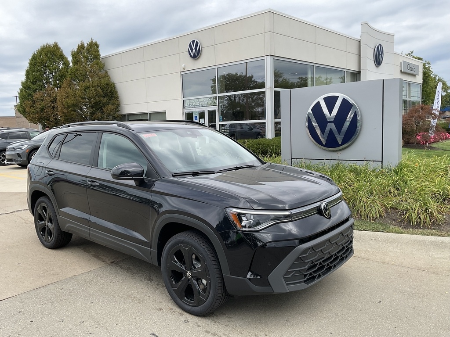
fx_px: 377
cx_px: 225
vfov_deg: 48.2
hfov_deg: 61.7
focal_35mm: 29
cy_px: 168
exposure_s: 1/1121
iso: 16
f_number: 1.8
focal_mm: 3
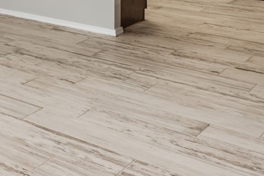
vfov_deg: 17.0
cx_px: -186
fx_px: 521
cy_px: -102
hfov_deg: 21.2
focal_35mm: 71
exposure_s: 1/10
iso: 250
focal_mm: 16
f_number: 9
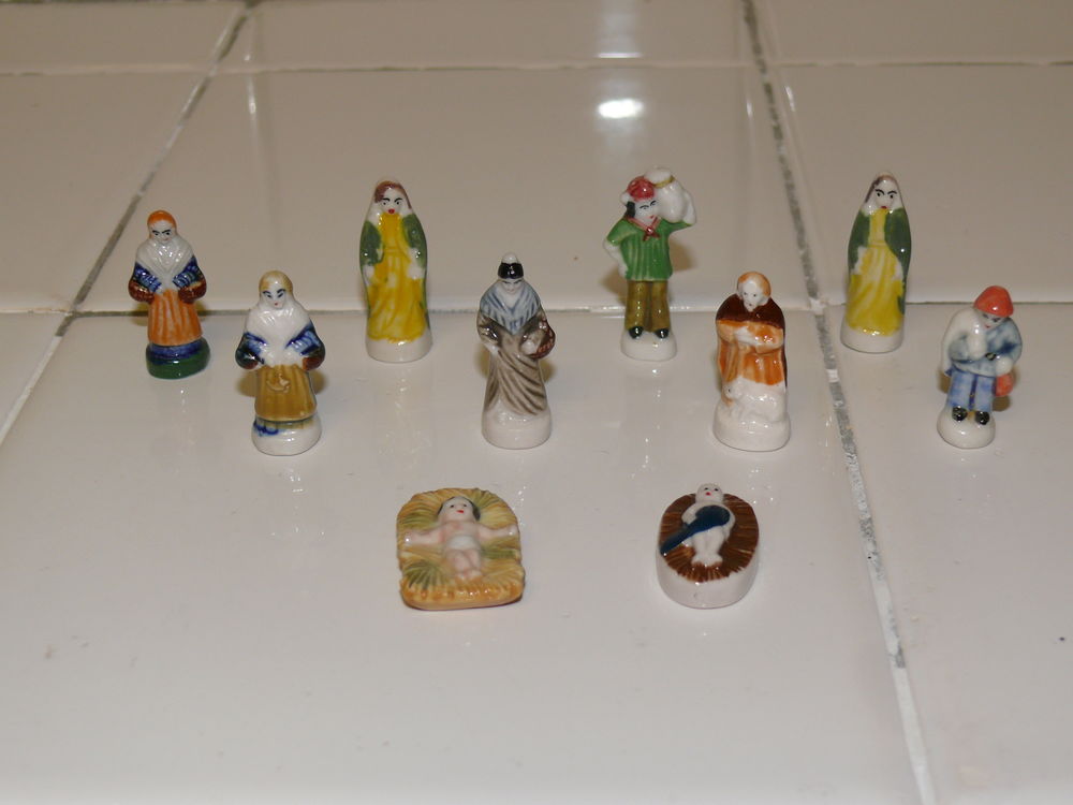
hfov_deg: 32.2
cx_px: 536
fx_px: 1860
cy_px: 402
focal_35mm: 60
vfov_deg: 24.4
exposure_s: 1/30
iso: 100
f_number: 3.2
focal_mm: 10.8
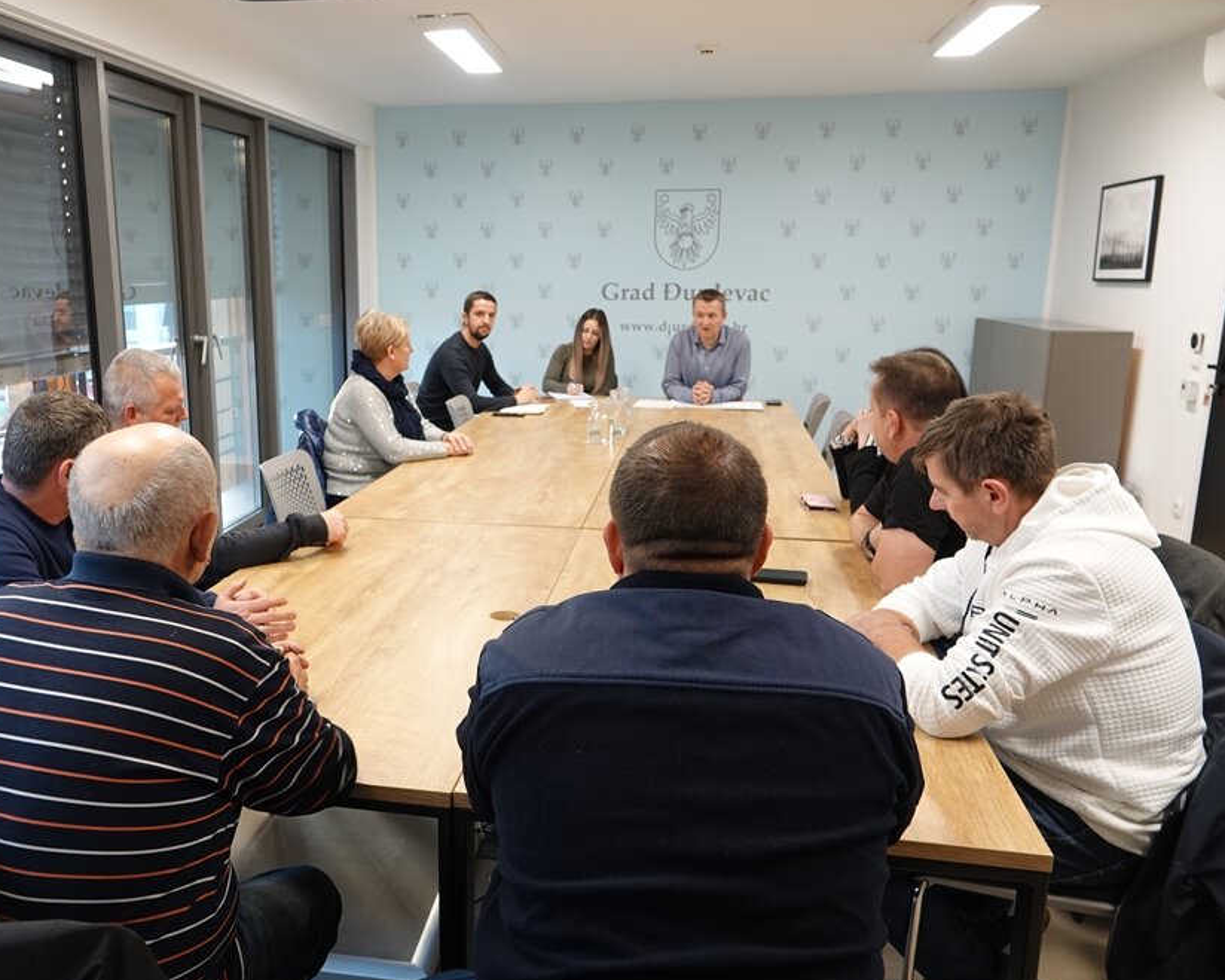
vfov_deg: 51.5
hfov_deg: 61.5
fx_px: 1015
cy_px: 499
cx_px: 467
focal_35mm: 28
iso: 100
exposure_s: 1/30
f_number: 2.4
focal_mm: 8.8
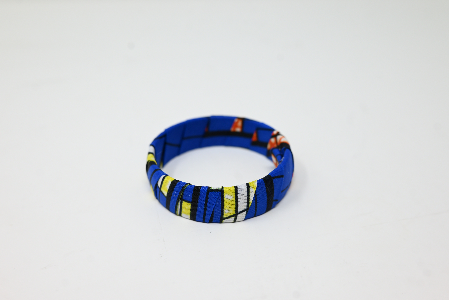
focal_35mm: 40
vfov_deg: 33.4
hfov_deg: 48.4
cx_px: 224
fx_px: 499
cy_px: 150
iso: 125
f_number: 4.5
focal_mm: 40
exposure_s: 1/60
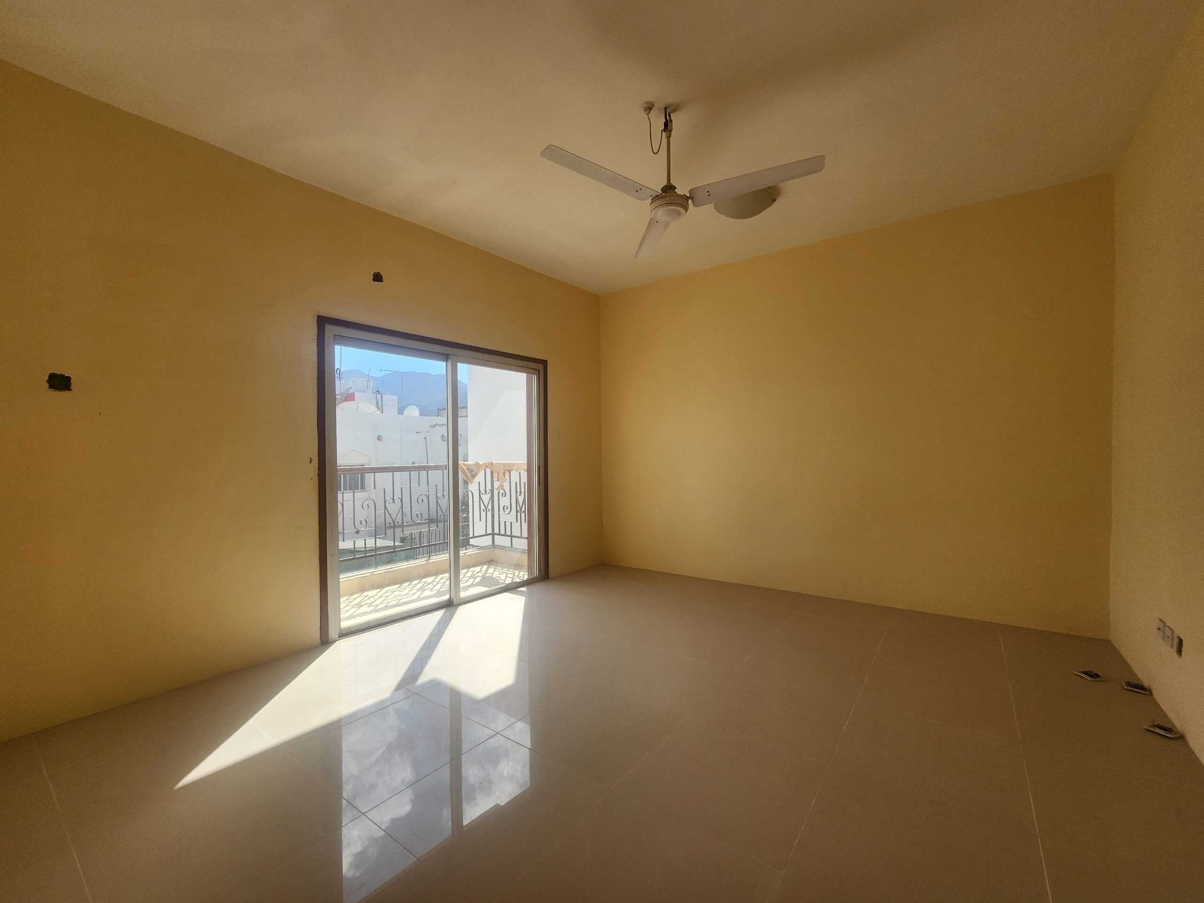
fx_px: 452
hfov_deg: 106.2
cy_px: 452
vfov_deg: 89.9
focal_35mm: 13
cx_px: 602
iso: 50
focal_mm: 2.2
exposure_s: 1/914
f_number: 2.2
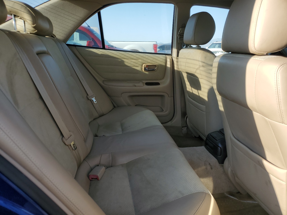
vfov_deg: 53.1
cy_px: 108
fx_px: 216
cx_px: 144
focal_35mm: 26
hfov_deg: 67.3
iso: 50
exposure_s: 1/1000
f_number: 1.5
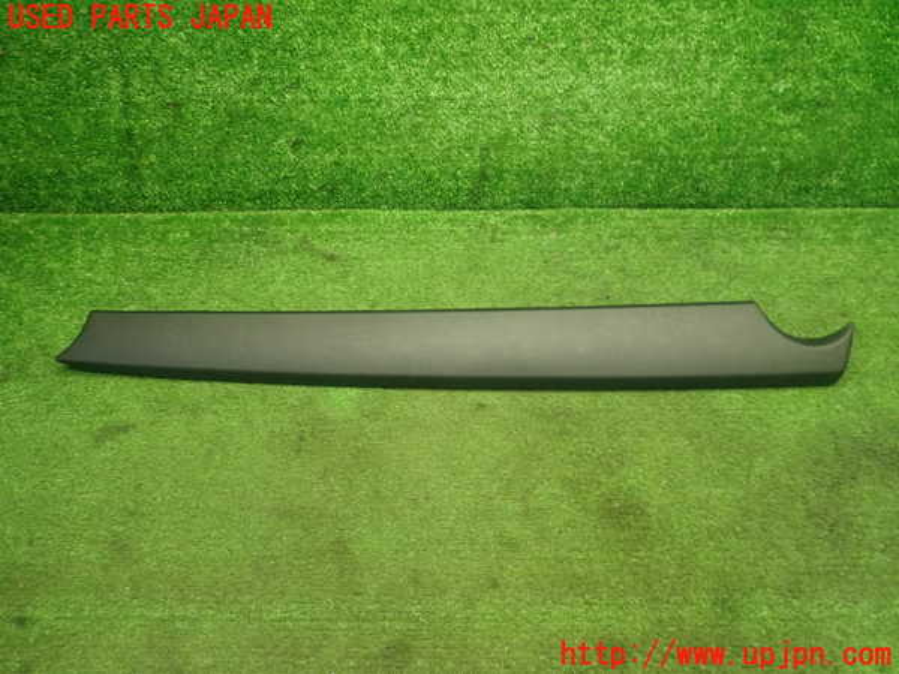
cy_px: 337
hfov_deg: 60.0
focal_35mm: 30
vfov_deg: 46.8
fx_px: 779
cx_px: 450
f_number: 2.3
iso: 250
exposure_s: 1/30
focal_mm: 5.4
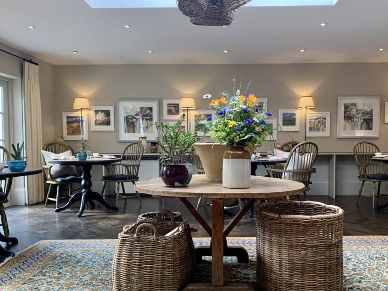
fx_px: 359
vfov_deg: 44.1
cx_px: 217
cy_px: 158
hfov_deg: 56.7
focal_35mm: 32
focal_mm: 4.25
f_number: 1.8
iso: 80
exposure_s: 1/100
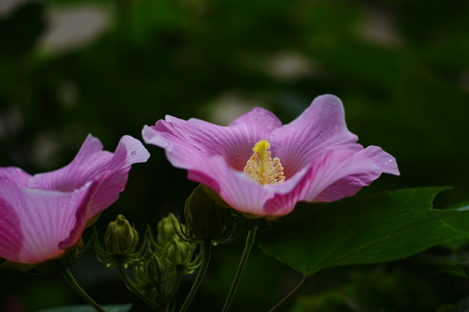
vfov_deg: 16.8
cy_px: 160
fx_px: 1055
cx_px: 258
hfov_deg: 25.1
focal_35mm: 81
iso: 200
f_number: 2.8
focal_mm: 50
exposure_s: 1/800
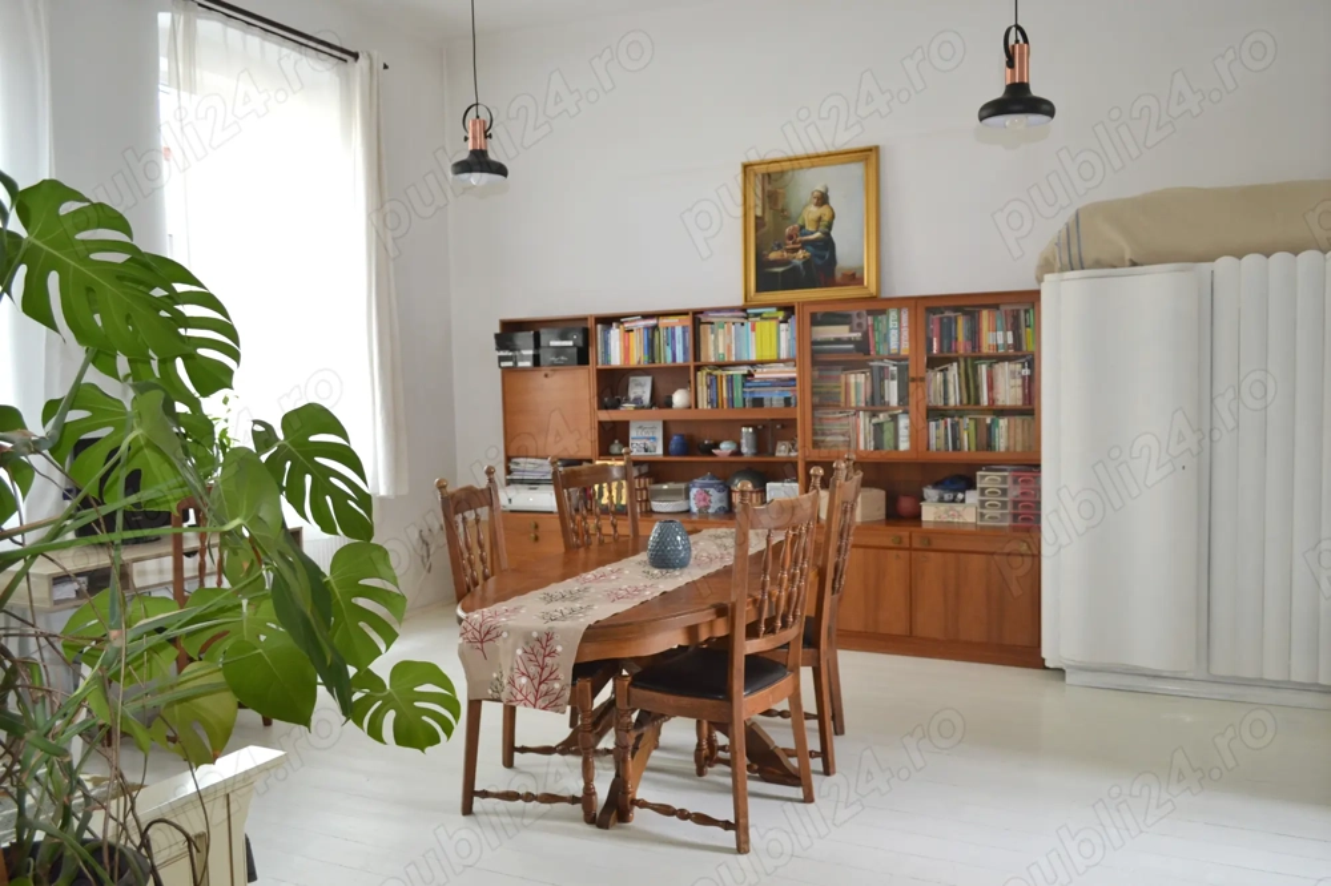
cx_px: 666
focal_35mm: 27
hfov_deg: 67.4
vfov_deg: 47.9
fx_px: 998
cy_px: 443
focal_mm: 18
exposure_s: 1/60
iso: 400
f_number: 4
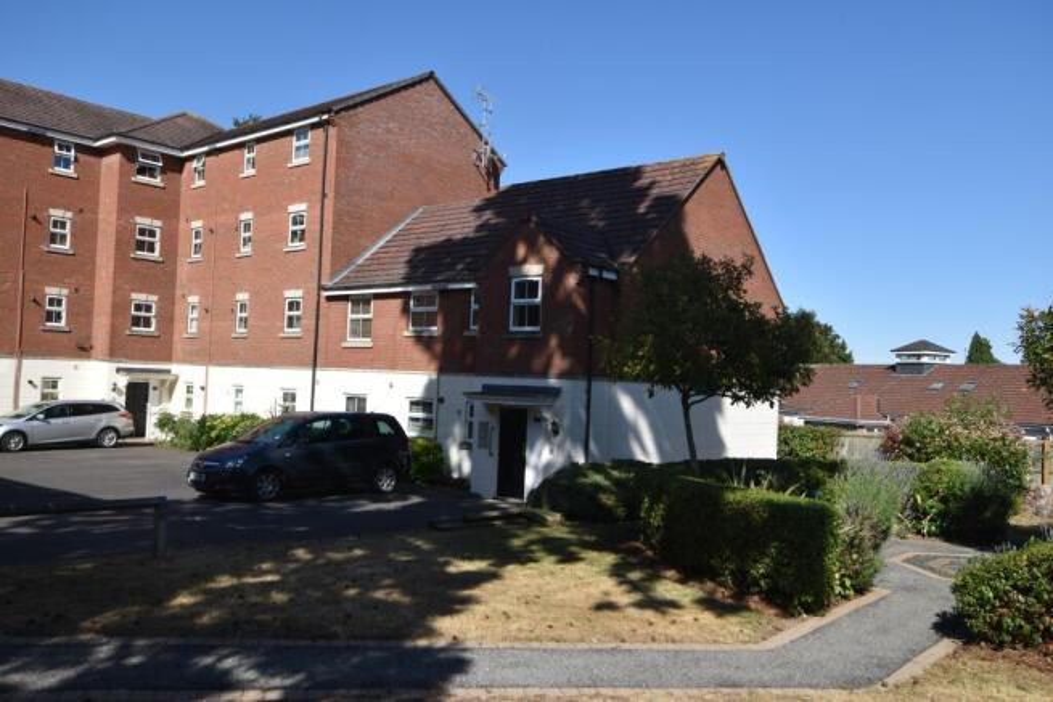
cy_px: 351
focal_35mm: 30
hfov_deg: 61.9
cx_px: 526
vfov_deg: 43.6
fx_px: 878
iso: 100
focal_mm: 20
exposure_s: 1/250
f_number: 8
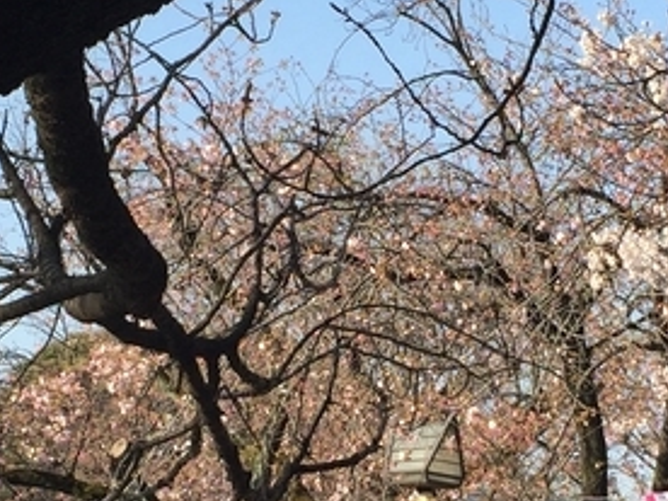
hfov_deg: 15.6
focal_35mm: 126
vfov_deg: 11.7
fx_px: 2431
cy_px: 404
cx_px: 428
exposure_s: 1/920
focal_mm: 4.15
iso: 32
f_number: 2.2
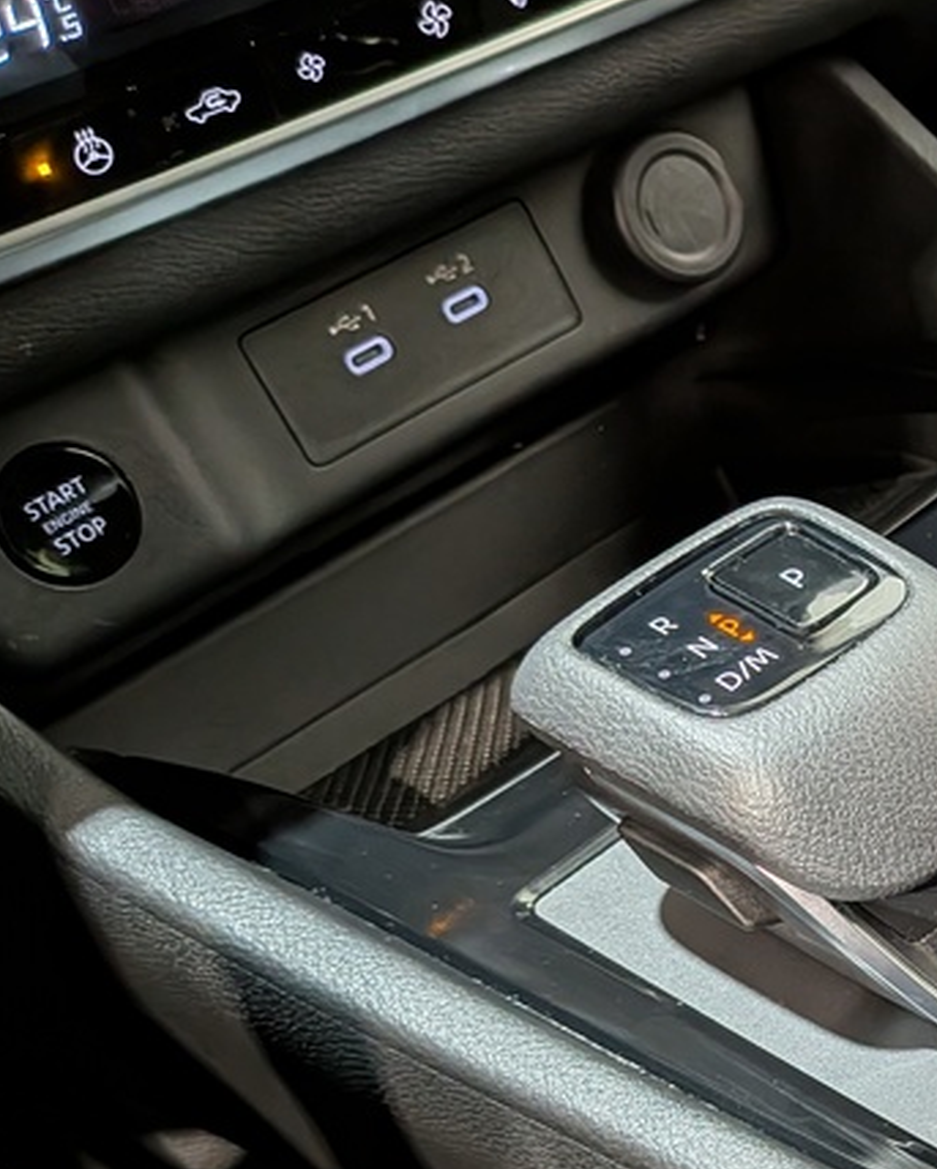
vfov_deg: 32.8
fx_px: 1939
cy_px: 899
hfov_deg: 23.0
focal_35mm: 56
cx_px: 1328
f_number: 1.7
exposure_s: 1/40
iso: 91
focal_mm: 4.53
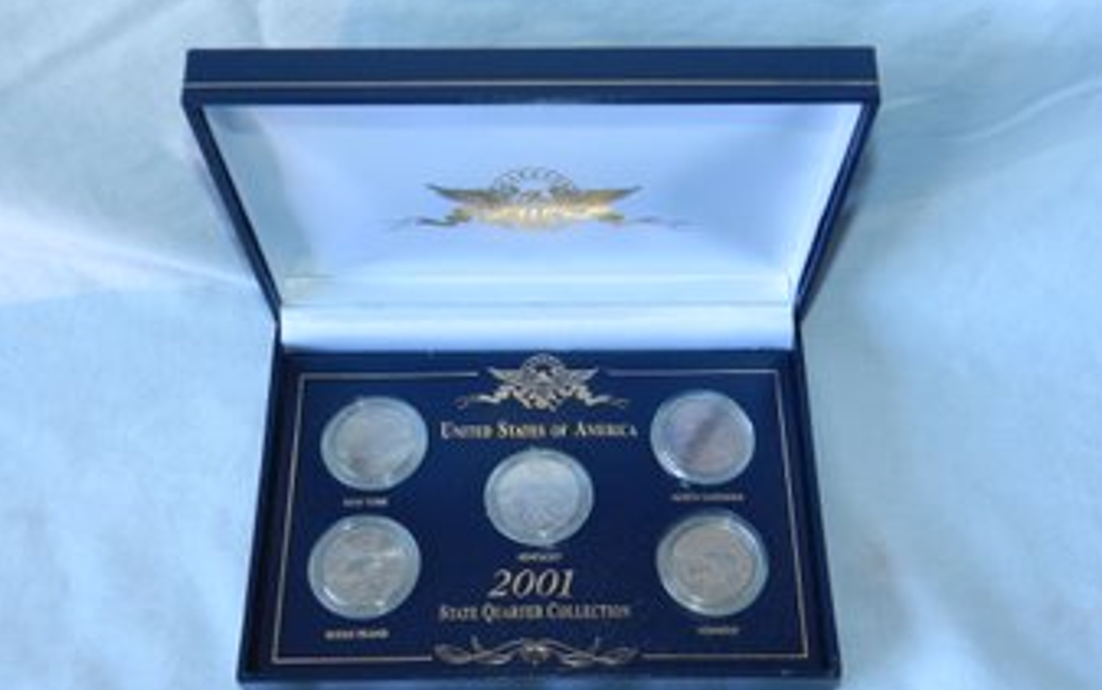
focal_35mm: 41
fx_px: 1232
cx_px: 558
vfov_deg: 31.2
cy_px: 401
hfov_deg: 48.2
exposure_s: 1/30
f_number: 4
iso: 200
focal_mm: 6.7
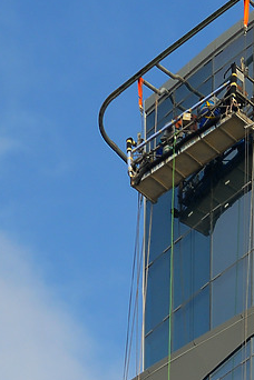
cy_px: 307
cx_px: 309
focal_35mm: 473
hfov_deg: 2.9
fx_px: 5006
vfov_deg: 4.4
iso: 200
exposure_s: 1/320
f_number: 9
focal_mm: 120
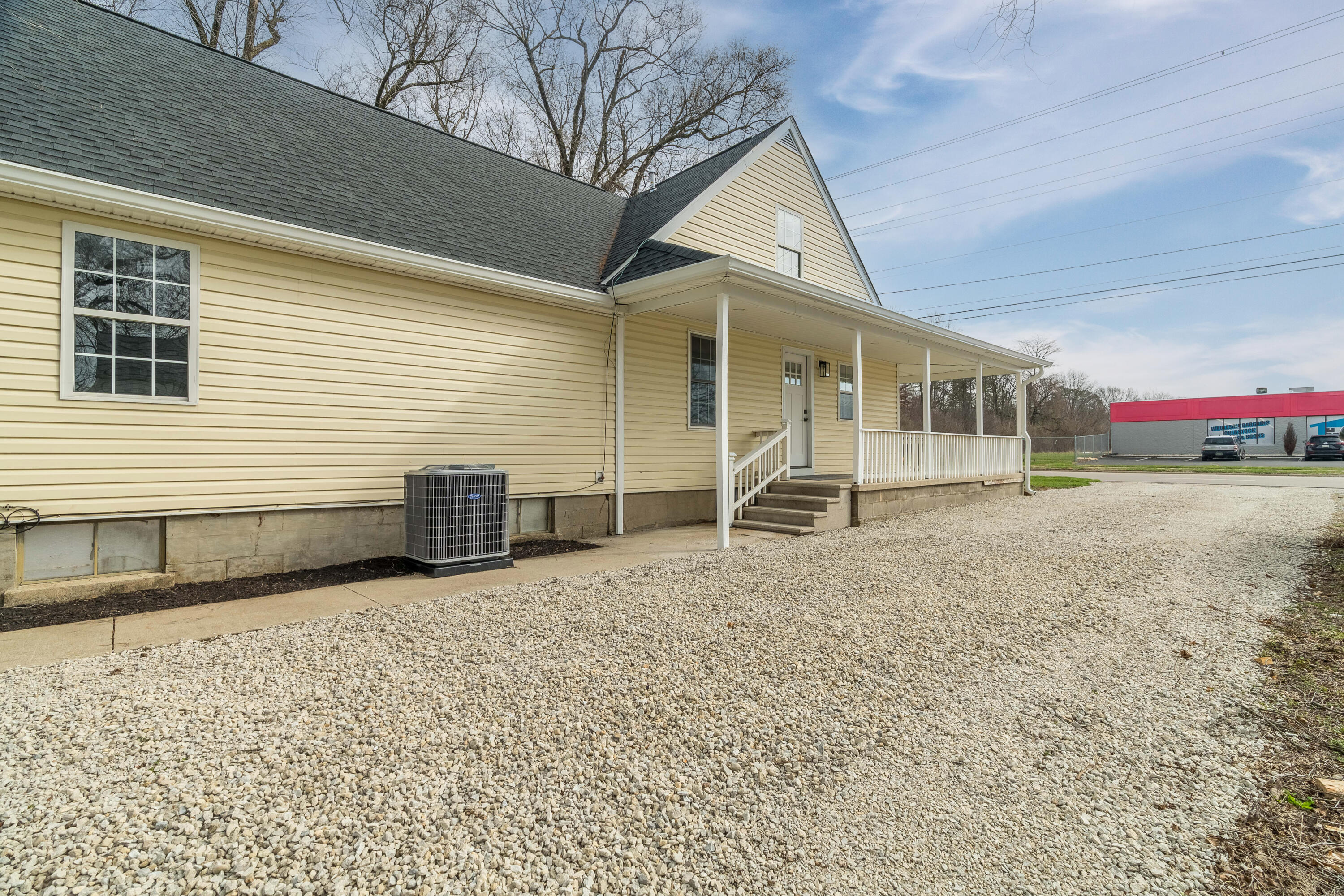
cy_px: 448
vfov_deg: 73.7
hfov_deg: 96.7
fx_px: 597
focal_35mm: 16
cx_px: 672
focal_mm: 16
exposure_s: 1/2500
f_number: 8
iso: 500
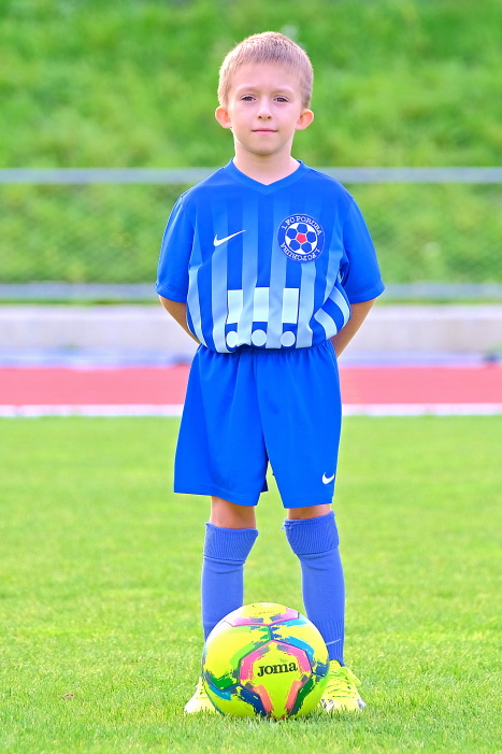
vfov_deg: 12.9
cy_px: 377
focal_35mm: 159
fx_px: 3327
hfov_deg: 8.6
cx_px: 251
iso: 320
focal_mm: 106
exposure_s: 1/350
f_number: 2.8
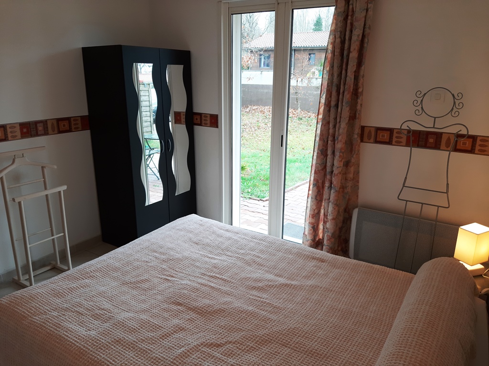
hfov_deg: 67.3
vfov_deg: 53.0
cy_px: 183
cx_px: 244
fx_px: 367
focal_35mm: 26
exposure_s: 1/50
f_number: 1.7
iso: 50
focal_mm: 3.93
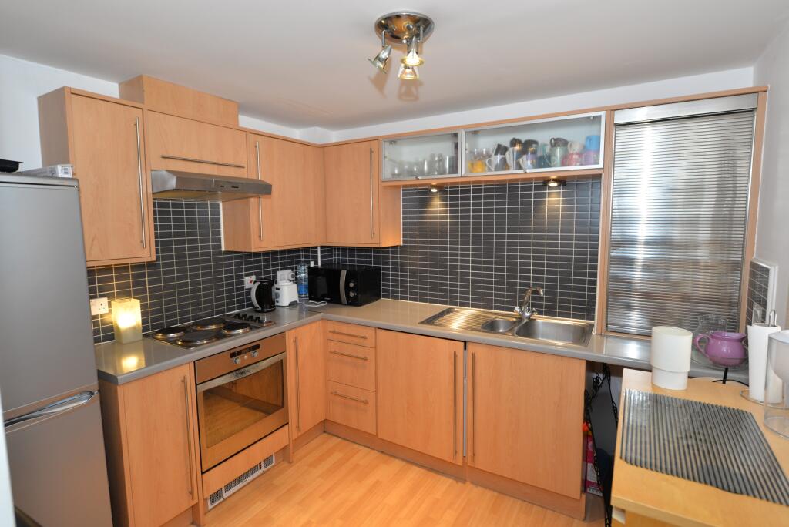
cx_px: 394
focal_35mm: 19
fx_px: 417
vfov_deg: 64.6
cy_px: 264
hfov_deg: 86.9
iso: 800
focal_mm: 19
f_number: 4
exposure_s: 1/60
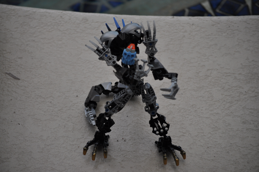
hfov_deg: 15.9
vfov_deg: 10.6
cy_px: 86
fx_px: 927
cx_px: 130
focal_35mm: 129
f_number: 4.2
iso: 640
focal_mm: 86
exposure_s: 1/100
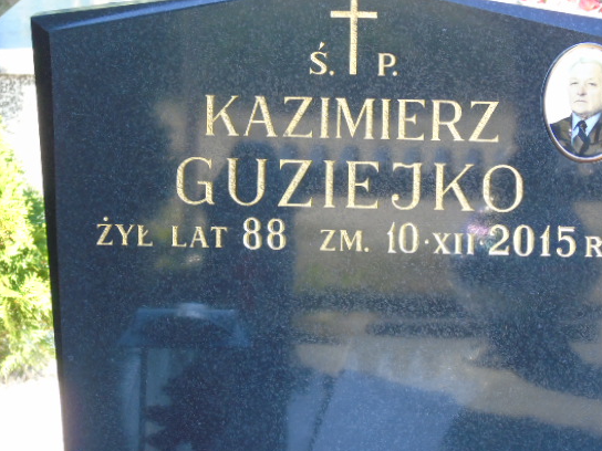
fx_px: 3809
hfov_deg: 9.0
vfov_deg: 6.8
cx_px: 280
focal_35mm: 219
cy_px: 228
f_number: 5
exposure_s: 1/125
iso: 400
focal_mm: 33
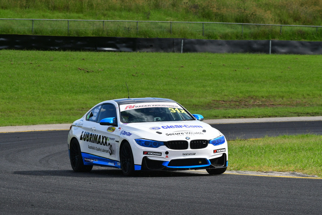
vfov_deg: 4.6
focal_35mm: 300
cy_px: 108
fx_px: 2684
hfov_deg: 6.9
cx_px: 161
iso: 800
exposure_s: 1/640
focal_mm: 200
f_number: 13
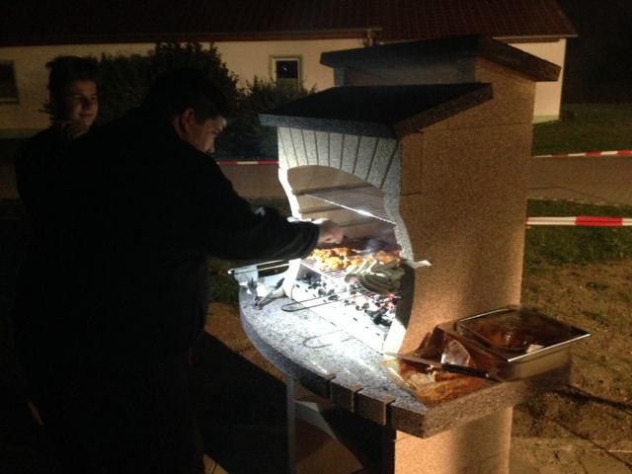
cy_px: 237
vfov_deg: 42.9
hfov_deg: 55.4
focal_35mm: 33
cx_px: 316
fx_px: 602
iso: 640
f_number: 2.4
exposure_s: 1/15
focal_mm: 4.12
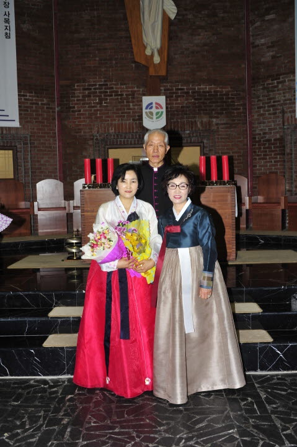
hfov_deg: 33.4
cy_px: 224
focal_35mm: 40
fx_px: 496
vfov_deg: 48.5
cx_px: 148
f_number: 5.6
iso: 200
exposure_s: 1/60
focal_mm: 40
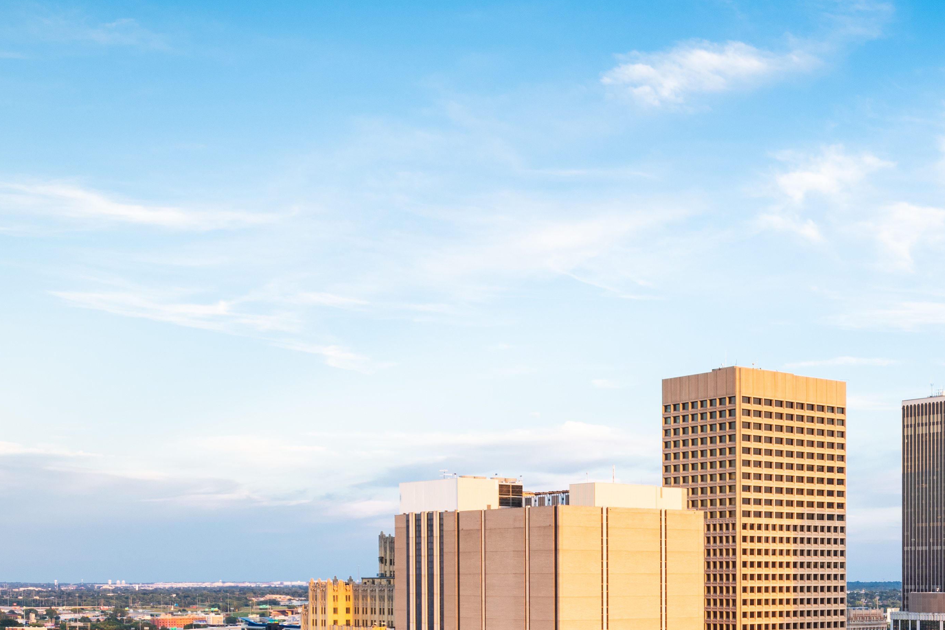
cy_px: 610
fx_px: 1496
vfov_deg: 22.9
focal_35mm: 57
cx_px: 828
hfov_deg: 33.4
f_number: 11
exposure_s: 1.3
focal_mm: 19
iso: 64
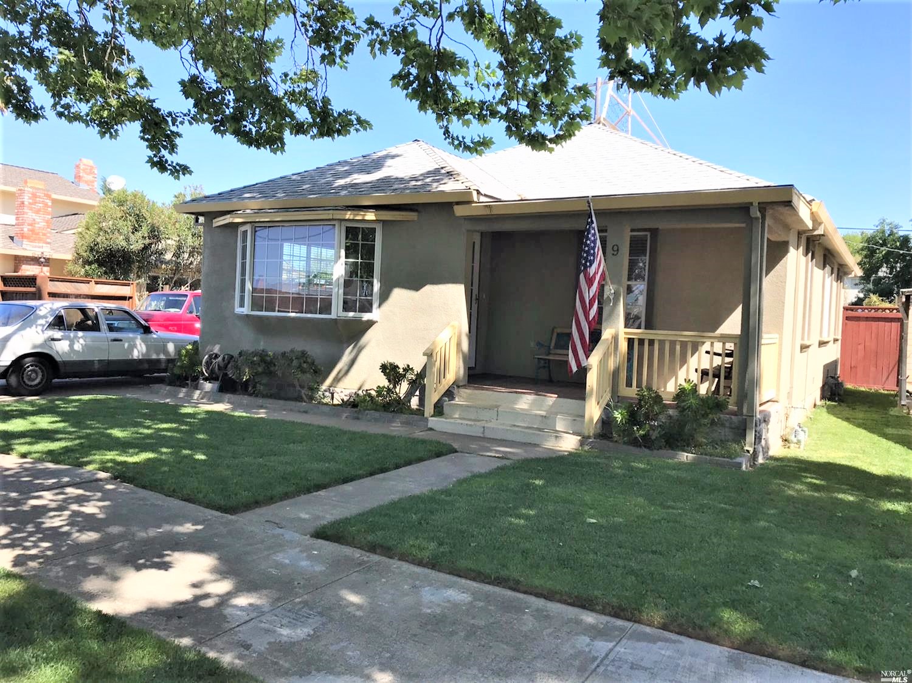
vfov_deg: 49.7
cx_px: 456
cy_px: 342
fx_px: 737
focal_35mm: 28
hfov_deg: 63.5
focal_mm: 3.99
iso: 20
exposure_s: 1/1064
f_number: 1.8
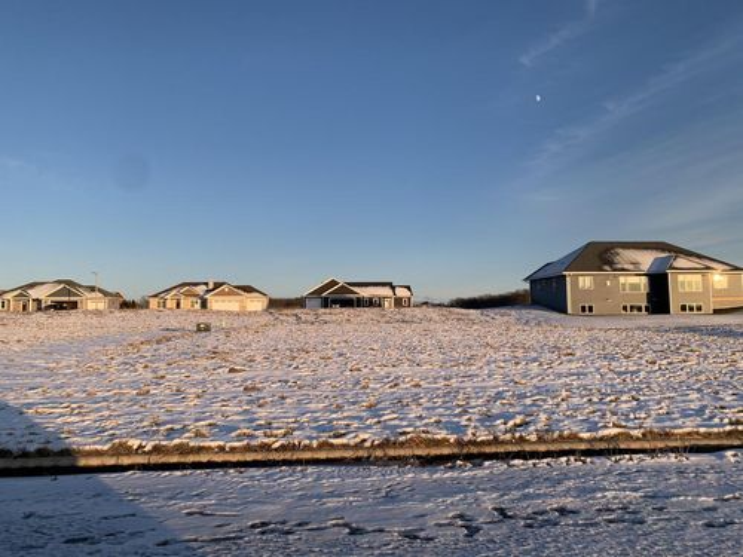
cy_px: 278
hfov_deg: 67.3
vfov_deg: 53.1
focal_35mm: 26
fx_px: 558
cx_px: 372
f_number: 1.8
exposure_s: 1/972
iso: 25
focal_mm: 4.25
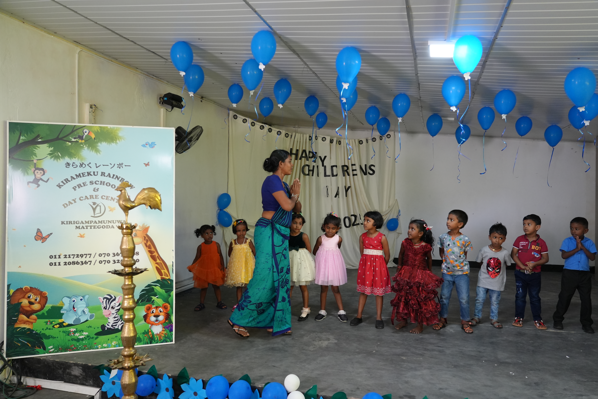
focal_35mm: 25
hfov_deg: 71.5
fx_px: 415
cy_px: 200
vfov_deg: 51.3
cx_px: 299
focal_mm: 25
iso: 2500
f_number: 4
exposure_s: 1/160
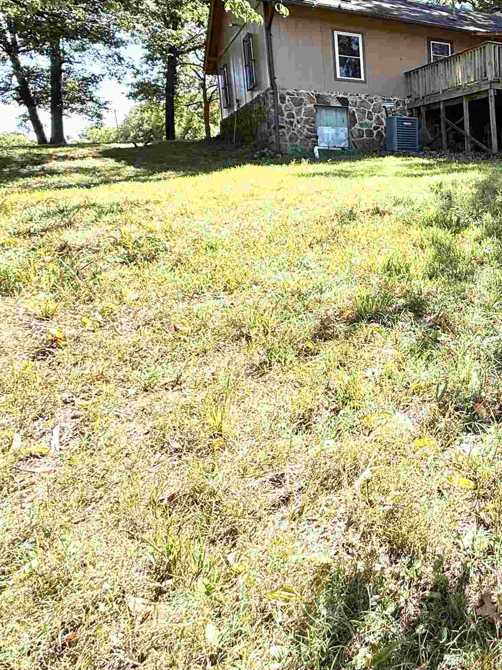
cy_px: 228
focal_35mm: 28
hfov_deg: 39.9
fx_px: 541
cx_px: 560
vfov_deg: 62.0
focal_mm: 2.22
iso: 50
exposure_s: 1/363
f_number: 2.2
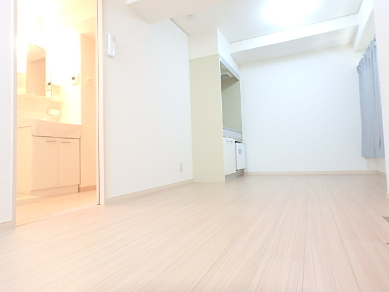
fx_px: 236
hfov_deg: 79.0
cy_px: 146
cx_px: 194
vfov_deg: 63.4
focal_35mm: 21
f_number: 3.5
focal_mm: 3.7
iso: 800
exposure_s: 1/30
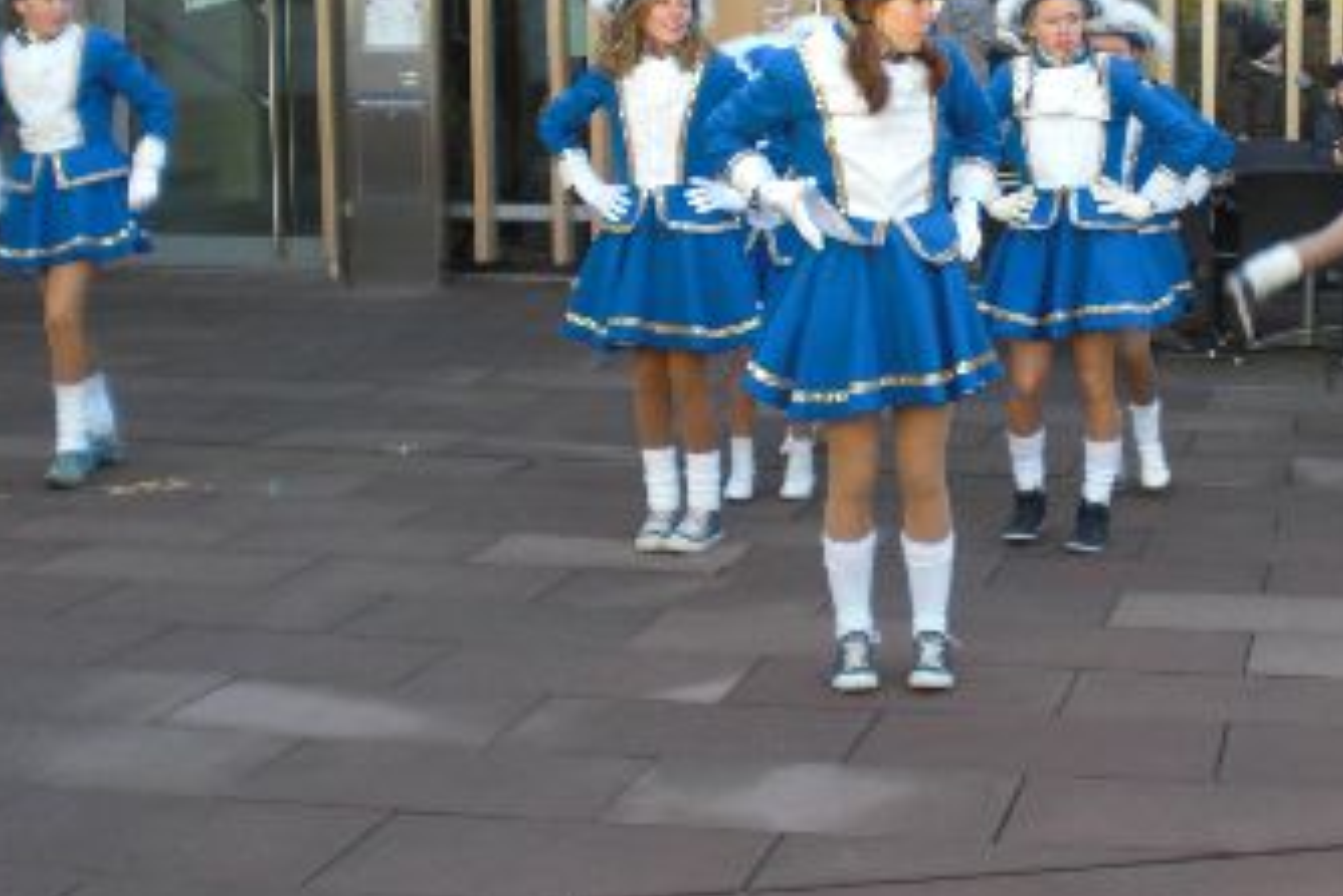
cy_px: 313
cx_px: 1019
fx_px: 2351
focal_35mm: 63
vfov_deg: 21.5
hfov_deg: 31.3
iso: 64
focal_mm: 6.3
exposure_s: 1/100
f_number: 3.1
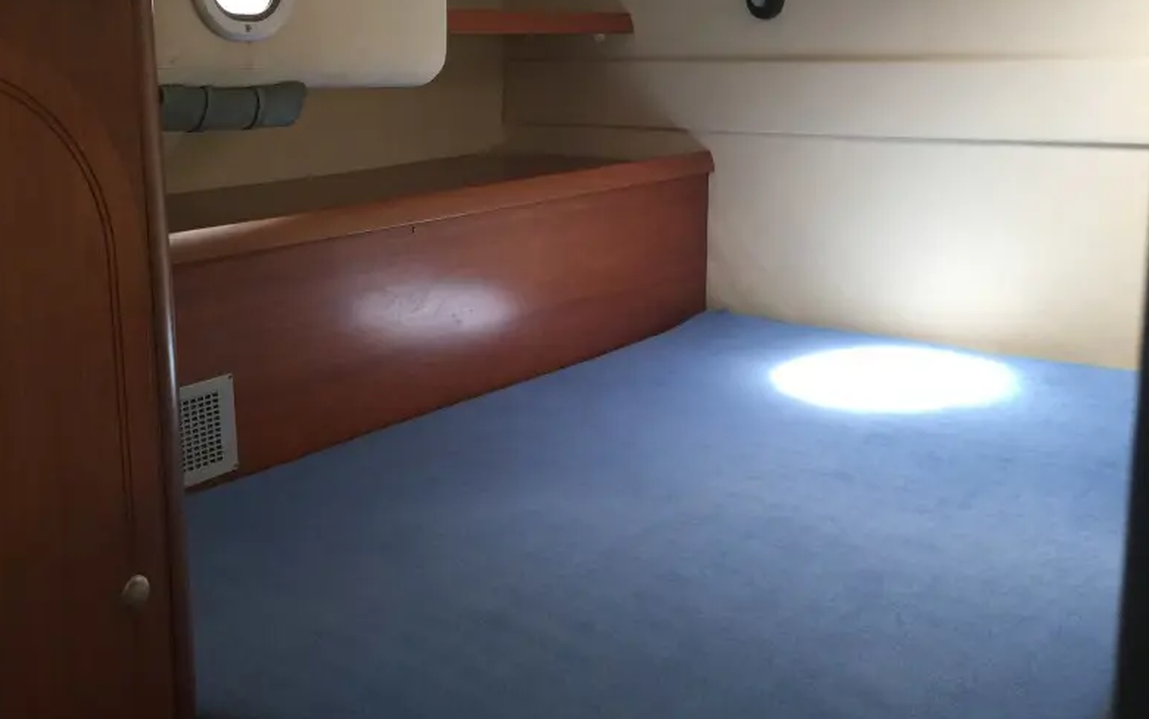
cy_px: 326
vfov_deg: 30.5
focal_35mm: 42
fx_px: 1316
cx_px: 569
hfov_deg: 47.2
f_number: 2.2
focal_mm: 4.15
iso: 50
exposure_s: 1/30
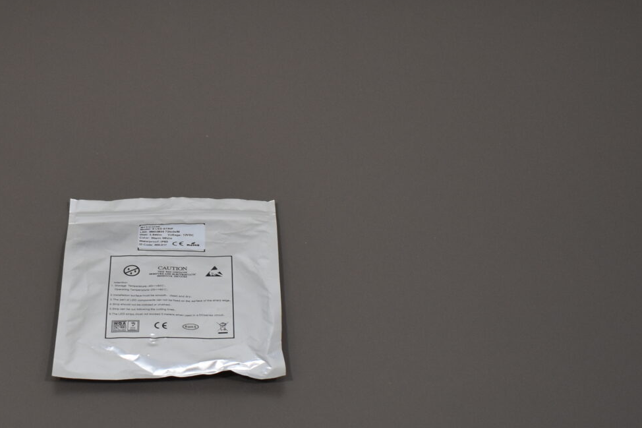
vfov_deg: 19.2
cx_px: 183
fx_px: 1266
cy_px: 247
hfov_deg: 28.2
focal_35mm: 71
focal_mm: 18
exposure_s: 1/250
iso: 500
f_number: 3.5
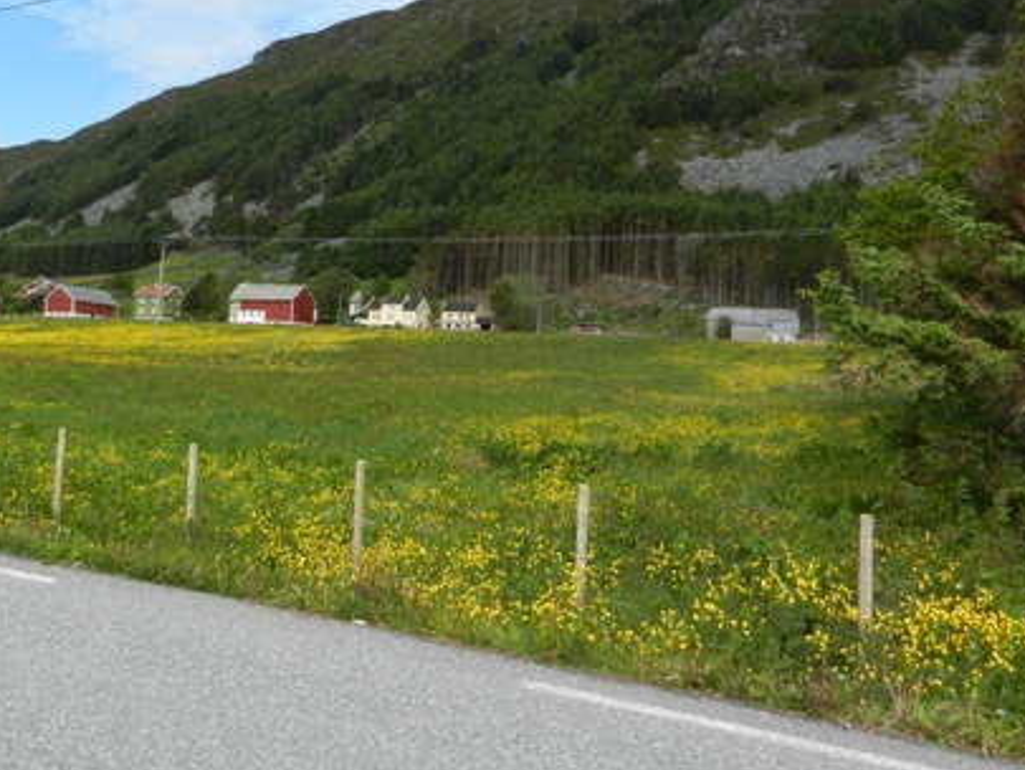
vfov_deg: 38.3
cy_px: 266
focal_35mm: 37
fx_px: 1096
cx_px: 304
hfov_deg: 48.8
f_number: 3.5
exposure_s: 1/1000
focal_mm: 4.5
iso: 160
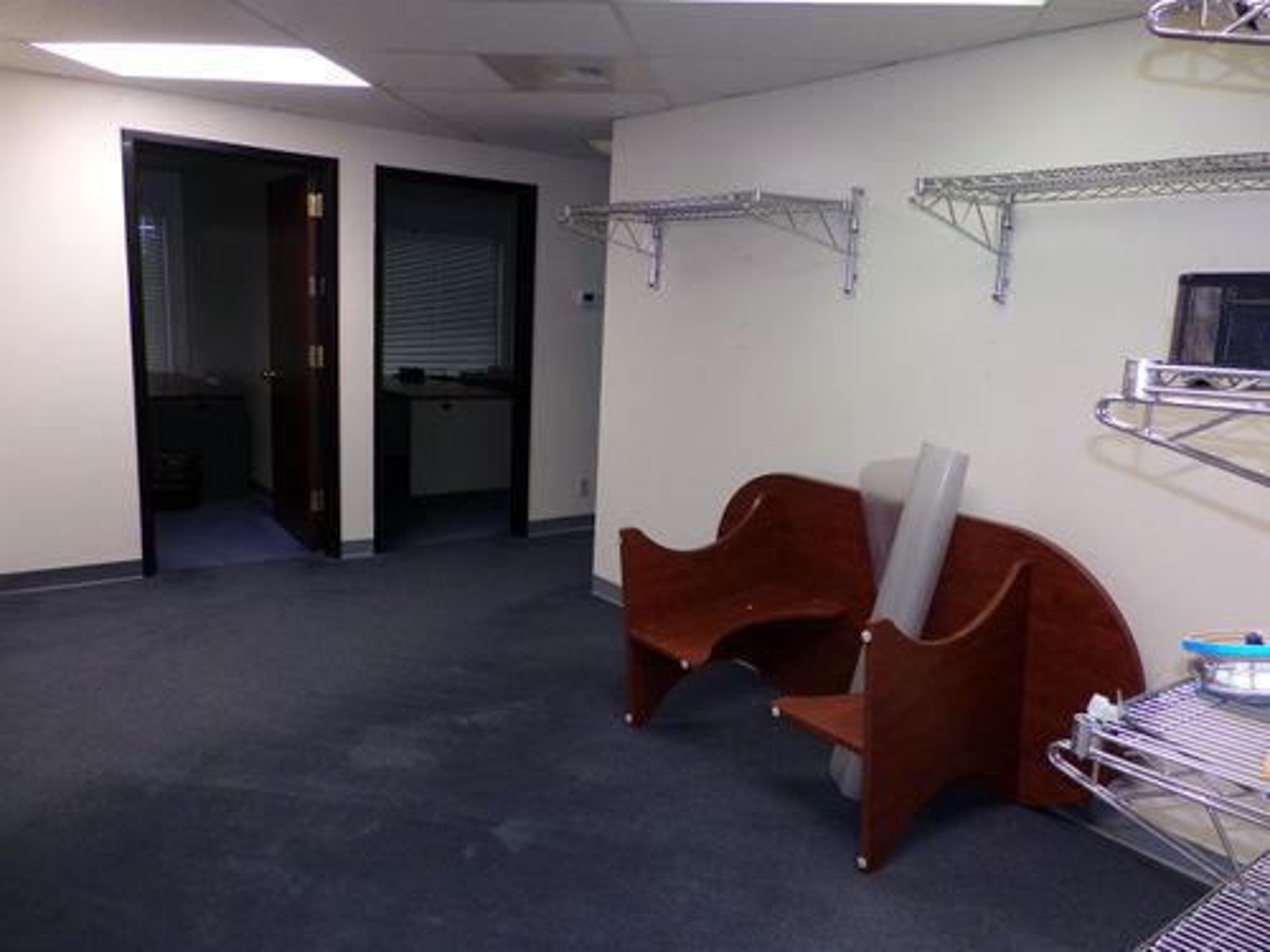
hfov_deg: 67.3
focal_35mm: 26
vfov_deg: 53.1
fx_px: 954
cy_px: 476
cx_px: 635
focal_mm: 4.7
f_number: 3.2
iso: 200
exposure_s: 1/34
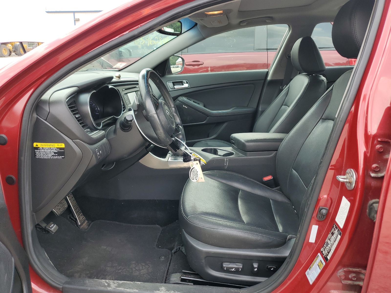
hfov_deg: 67.3
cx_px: 196
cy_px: 146
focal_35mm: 26
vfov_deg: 53.1
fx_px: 294
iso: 50
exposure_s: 1/385
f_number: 1.5
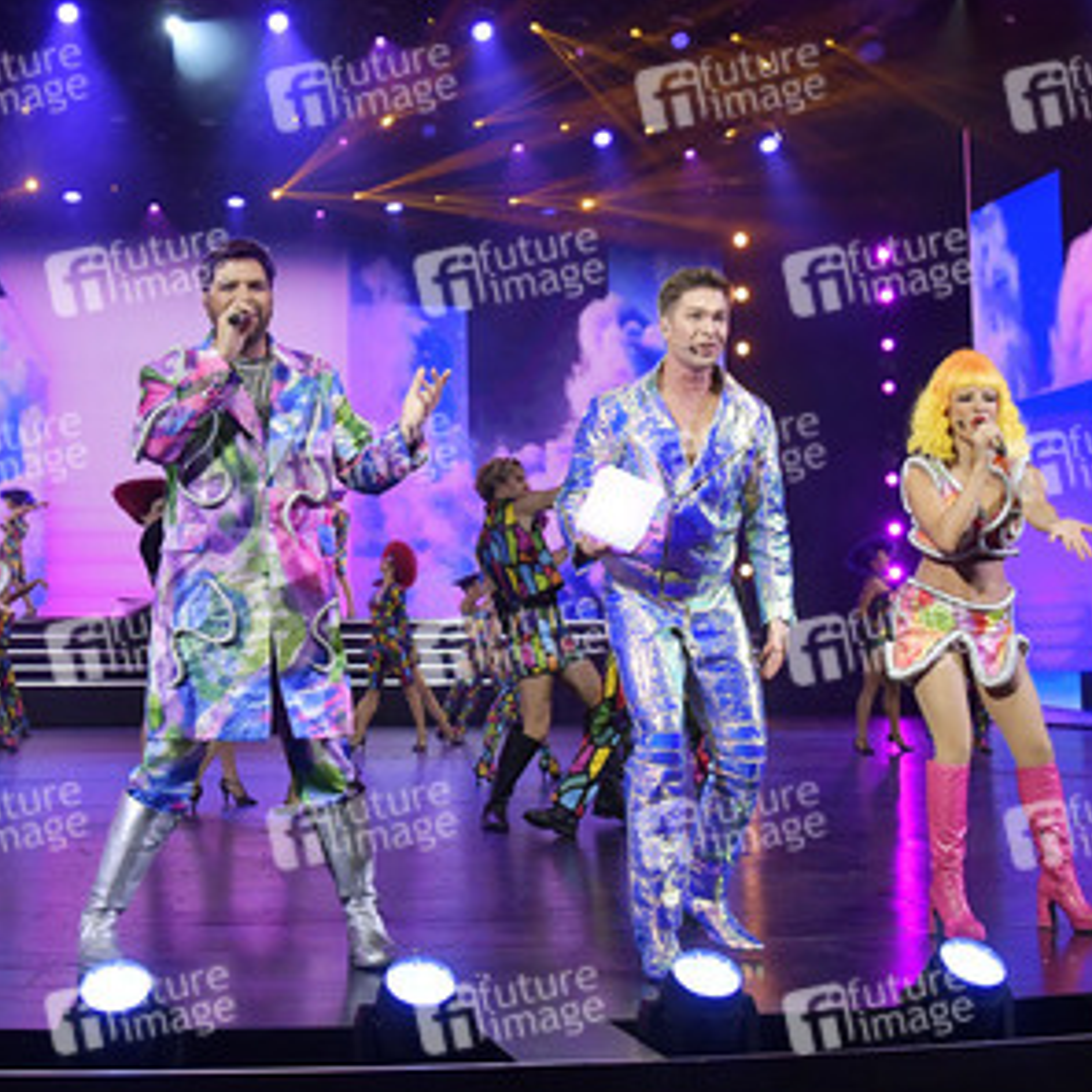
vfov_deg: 38.3
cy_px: 550
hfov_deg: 38.1
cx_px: 411
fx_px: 1570
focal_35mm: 44
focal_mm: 34
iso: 4000
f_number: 5.6
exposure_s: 1/400
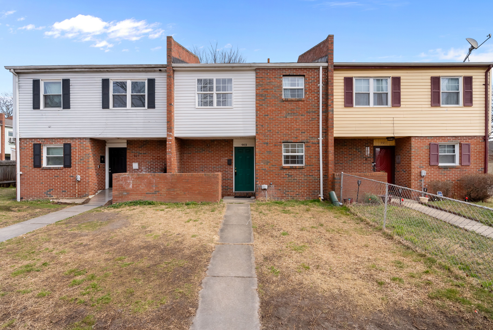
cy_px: 165
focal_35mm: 16
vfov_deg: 73.8
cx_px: 246
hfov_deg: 96.7
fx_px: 219
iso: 1000
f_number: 7.1
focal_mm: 16
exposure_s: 1/1600
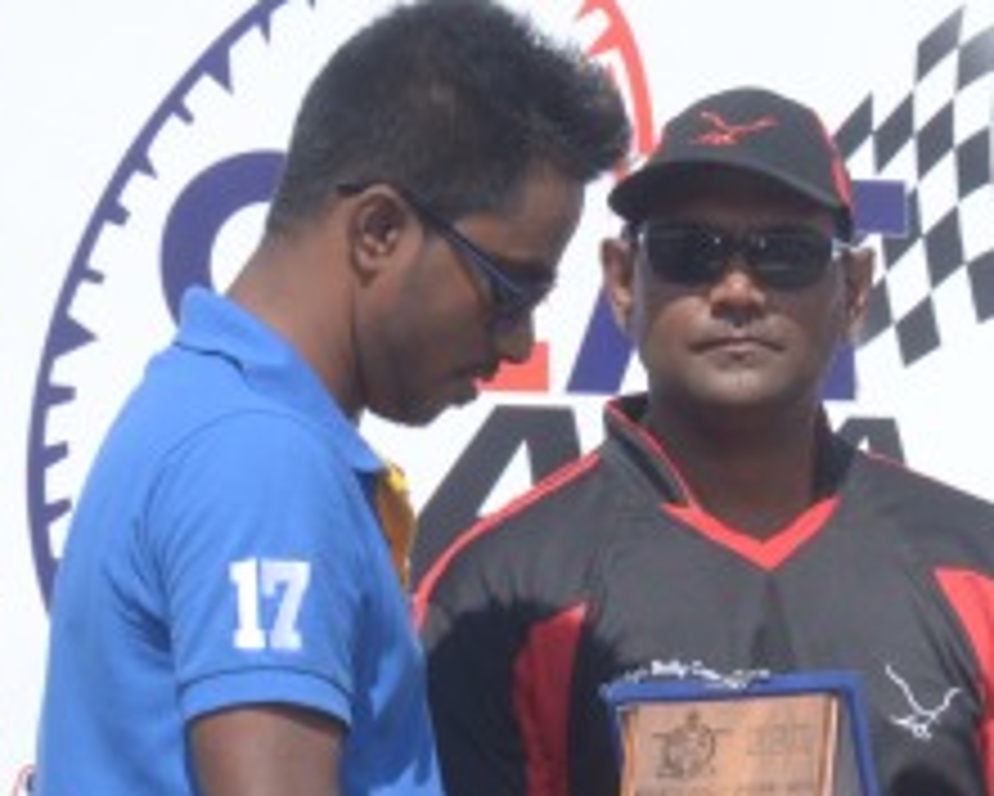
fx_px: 8977
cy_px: 641
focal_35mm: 305
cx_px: 922
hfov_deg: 6.3
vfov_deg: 5.1
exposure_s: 1/200
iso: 320
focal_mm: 80
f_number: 14
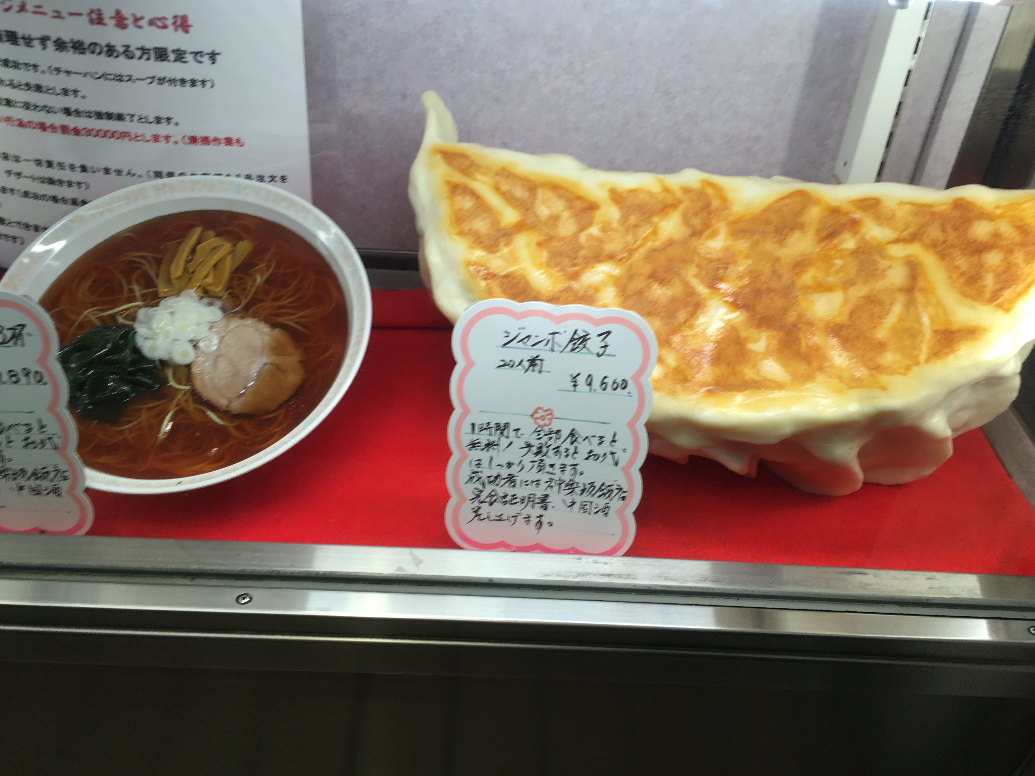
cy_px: 375
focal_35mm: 30
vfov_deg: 46.8
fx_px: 897
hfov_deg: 60.0
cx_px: 525
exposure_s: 1/60
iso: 25
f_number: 2.2
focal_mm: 4.15
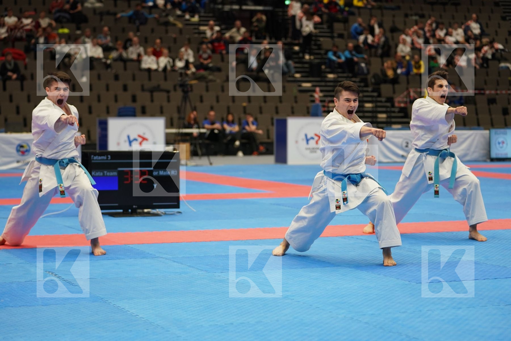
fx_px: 1221
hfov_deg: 23.6
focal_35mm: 86
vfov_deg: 15.9
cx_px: 256
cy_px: 170
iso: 1250
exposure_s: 1/500
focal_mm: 86
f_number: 2.8
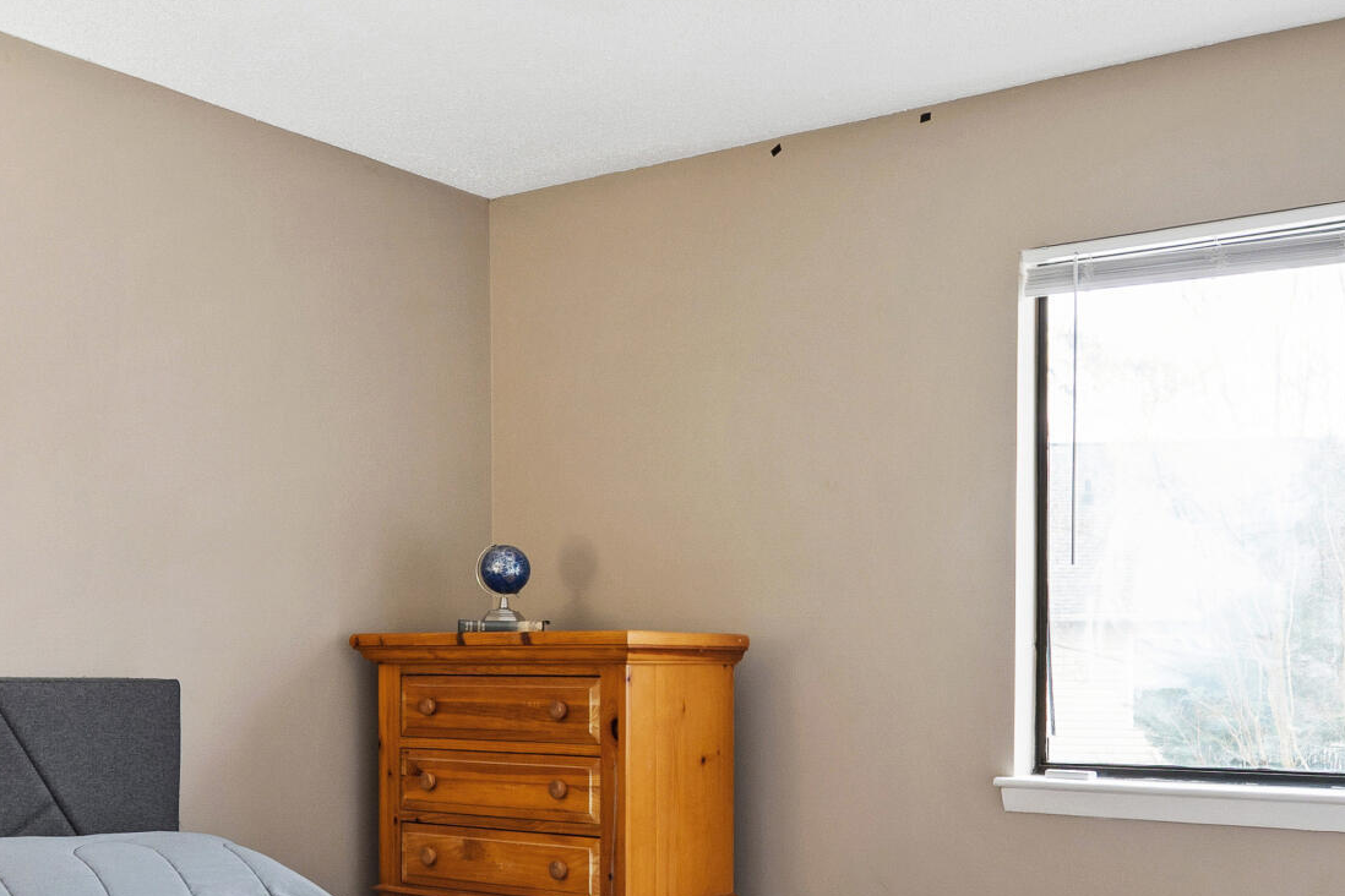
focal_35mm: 41
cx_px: 834
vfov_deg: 32.2
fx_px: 1532
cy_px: 628
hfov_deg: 47.0
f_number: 8
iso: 100
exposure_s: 2
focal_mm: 10
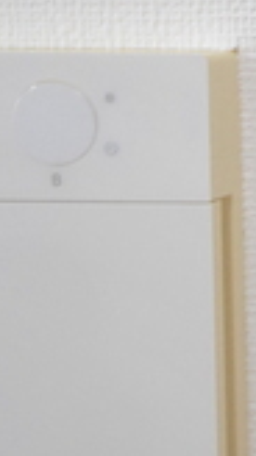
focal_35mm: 92
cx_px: 787
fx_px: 1113
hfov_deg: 9.8
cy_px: 83
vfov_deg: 22.8
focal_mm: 15
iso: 800
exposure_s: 1/20
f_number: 5.3
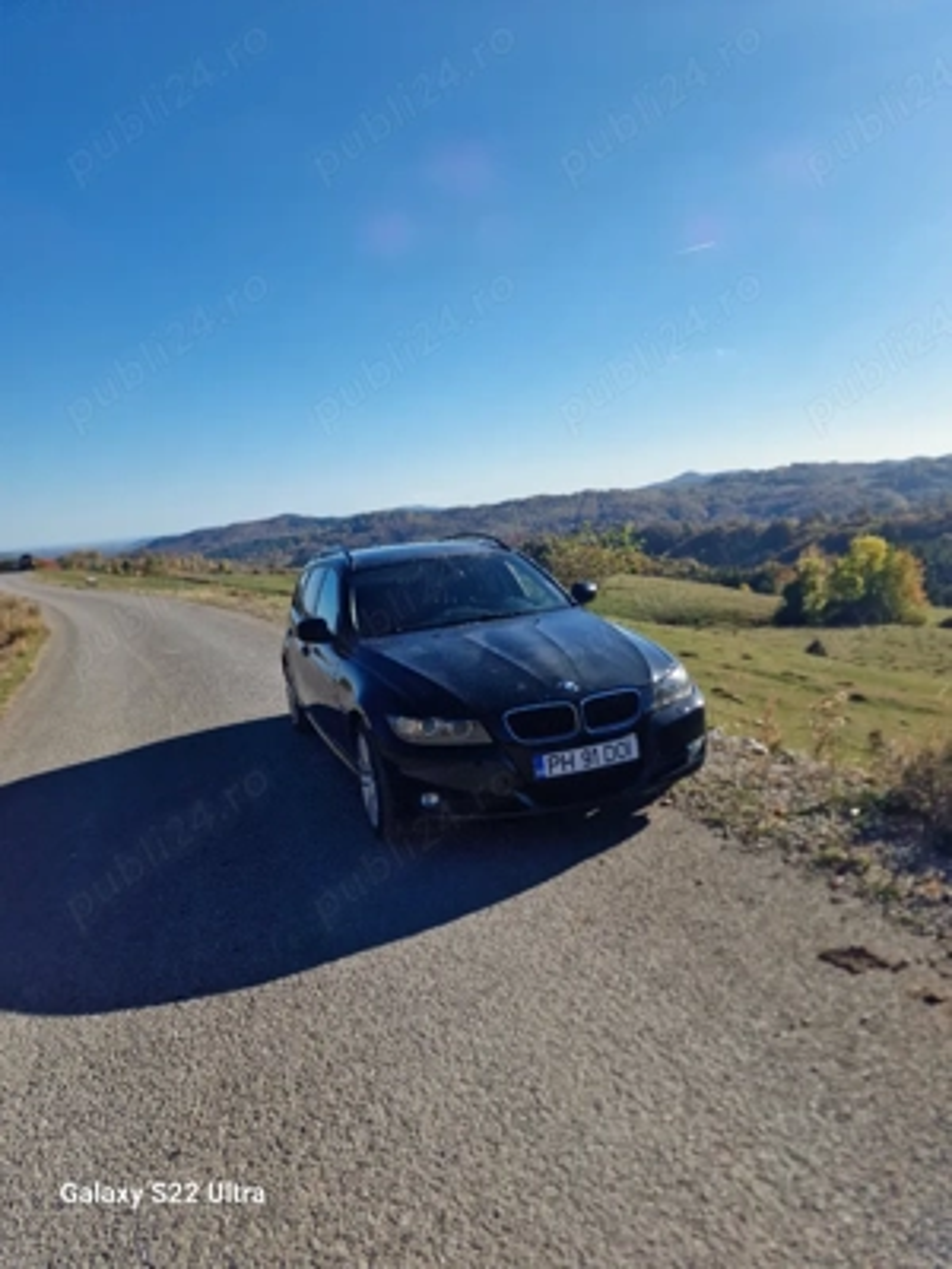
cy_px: 634
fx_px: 843
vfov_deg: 73.9
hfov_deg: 58.9
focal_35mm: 23
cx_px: 476
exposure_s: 1/1250
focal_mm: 6.4
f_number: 1.8
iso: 50
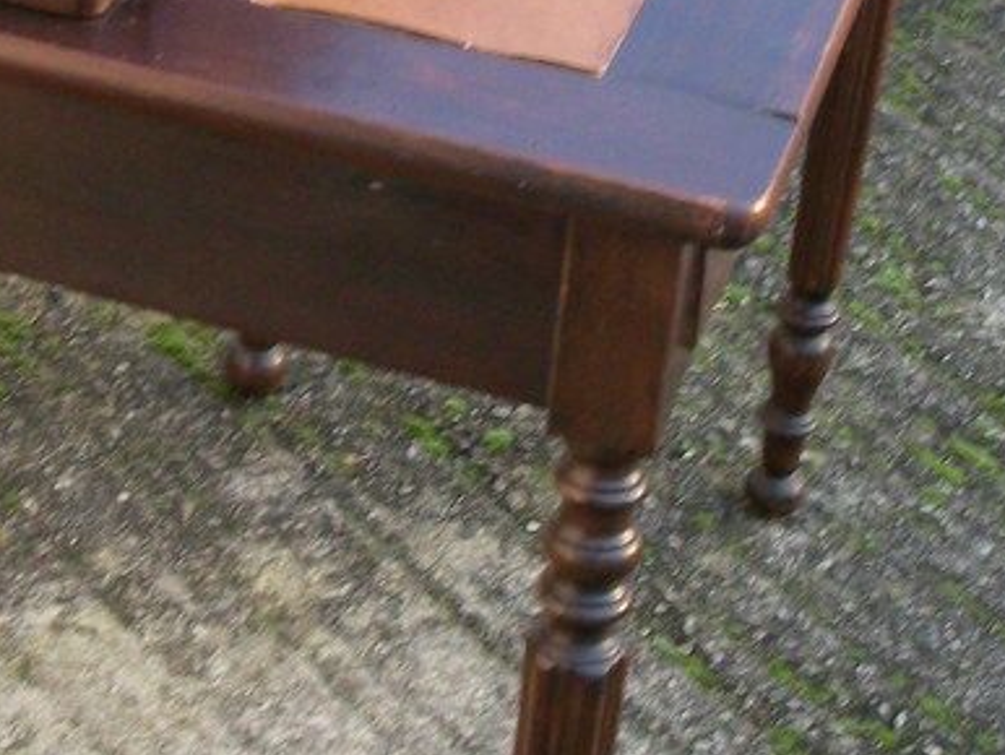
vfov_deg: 13.9
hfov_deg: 18.5
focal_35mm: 106
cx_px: 310
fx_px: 3079
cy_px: 219
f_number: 2.9
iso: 80
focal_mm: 5.7
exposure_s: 1/40
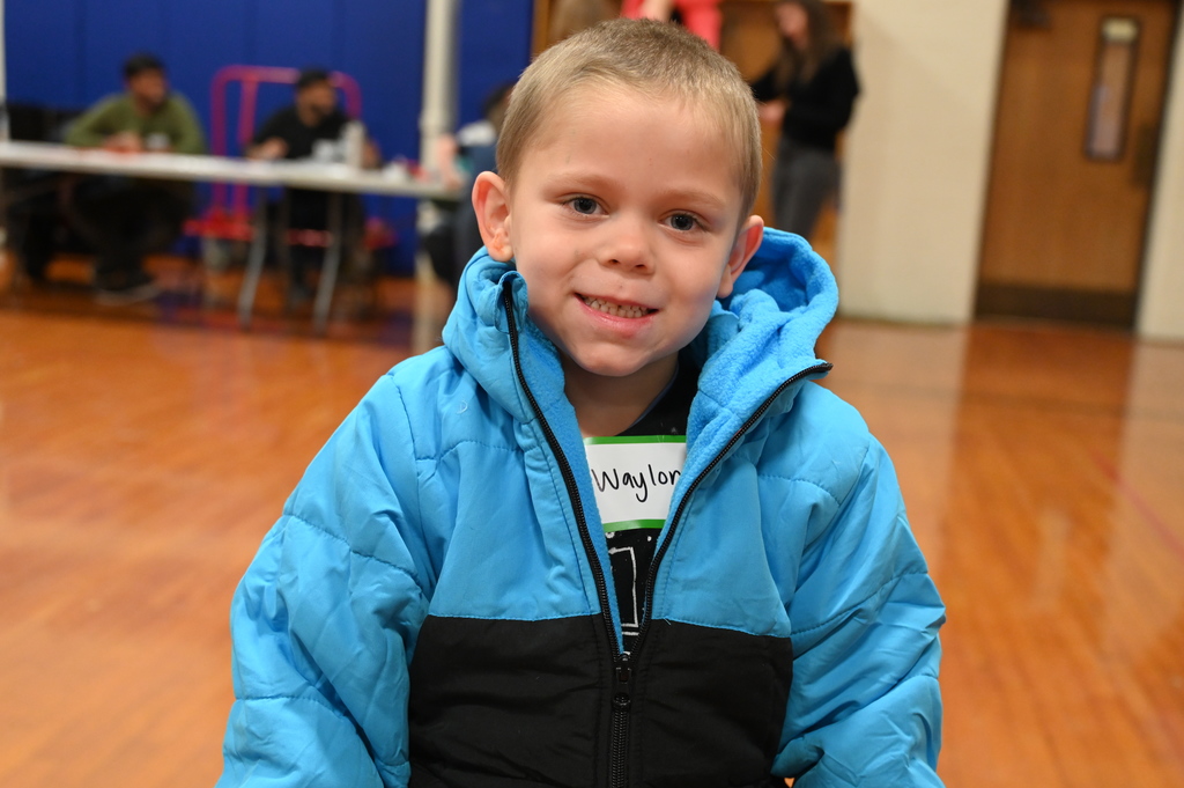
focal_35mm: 42
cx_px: 592
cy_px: 394
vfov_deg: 31.8
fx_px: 1380
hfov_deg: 46.4
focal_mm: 42
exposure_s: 1/125
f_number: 4
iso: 3200
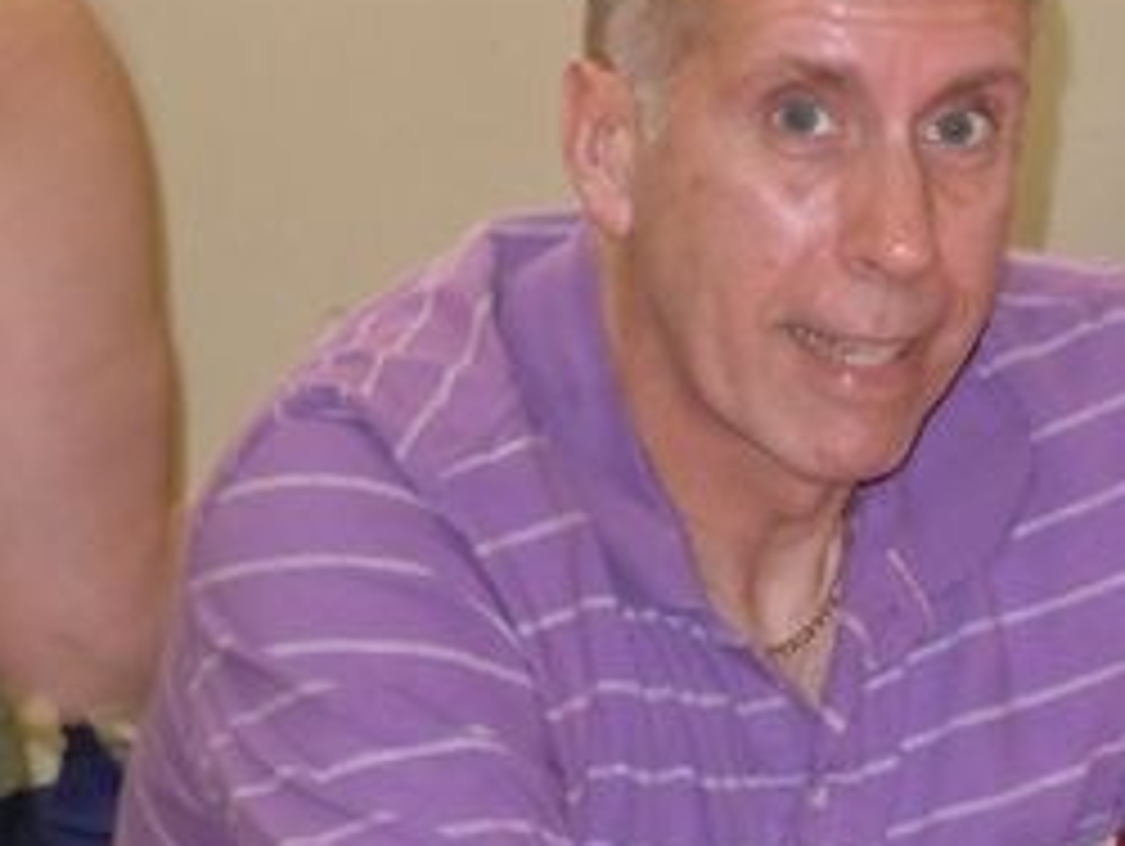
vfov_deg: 9.1
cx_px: 814
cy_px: 248
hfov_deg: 12.1
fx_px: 5302
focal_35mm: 163
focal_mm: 18.3
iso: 1000
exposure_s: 1/50
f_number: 5.4
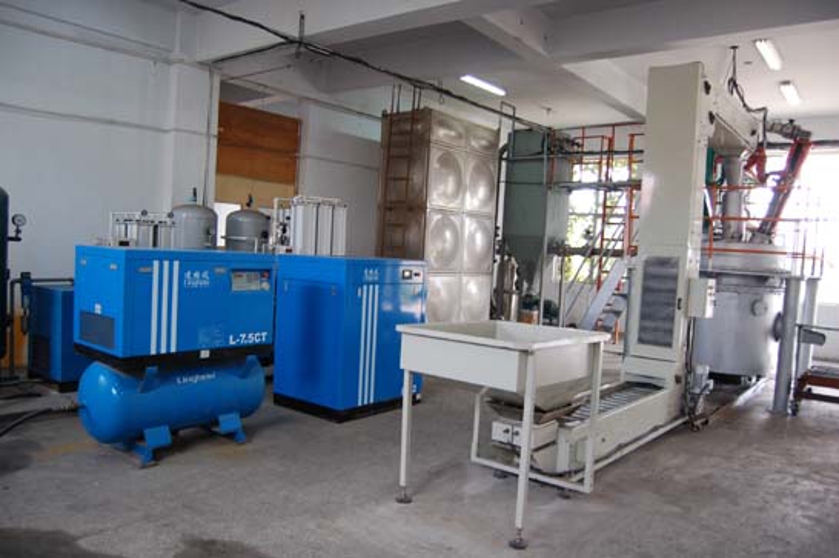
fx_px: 629
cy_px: 279
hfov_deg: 67.4
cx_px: 420
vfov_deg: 47.8
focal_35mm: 27
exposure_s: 1/20
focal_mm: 18
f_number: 3.5
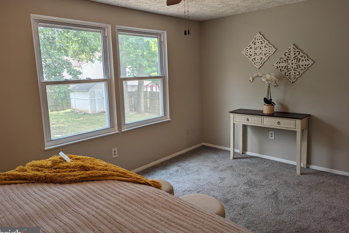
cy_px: 105
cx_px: 177
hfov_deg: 69.4
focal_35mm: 26
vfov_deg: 49.5
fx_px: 252
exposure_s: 1/155
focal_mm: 6.81
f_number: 1.85
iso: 36
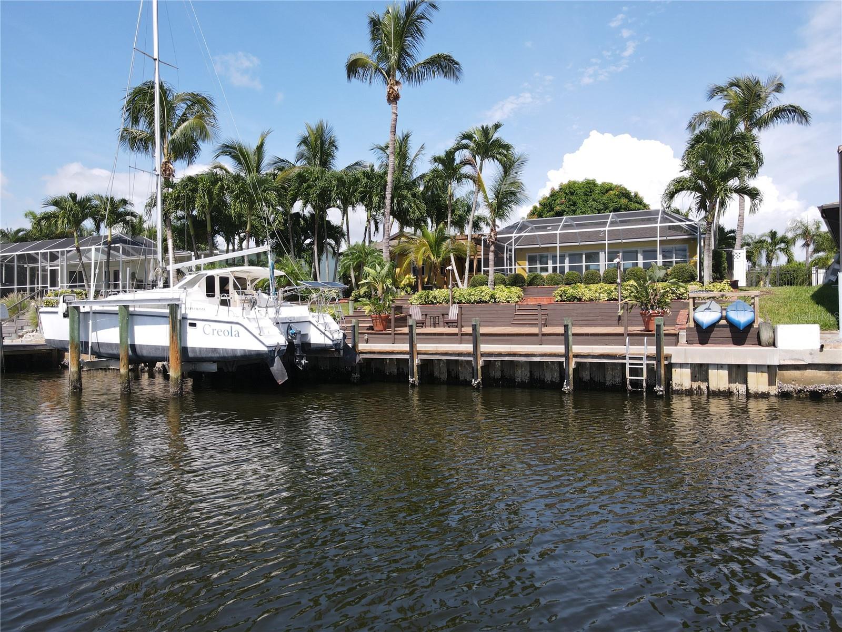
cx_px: 421
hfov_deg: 71.6
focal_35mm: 24
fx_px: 584
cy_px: 316
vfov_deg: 56.8
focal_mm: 4.5
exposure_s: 1/500
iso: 100
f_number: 2.8
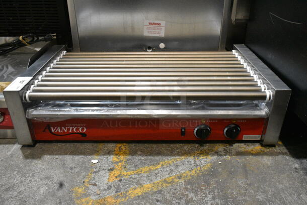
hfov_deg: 61.9
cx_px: 154
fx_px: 256
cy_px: 102
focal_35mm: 30
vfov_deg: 43.7
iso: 6400
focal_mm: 20
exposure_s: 1/320
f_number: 9
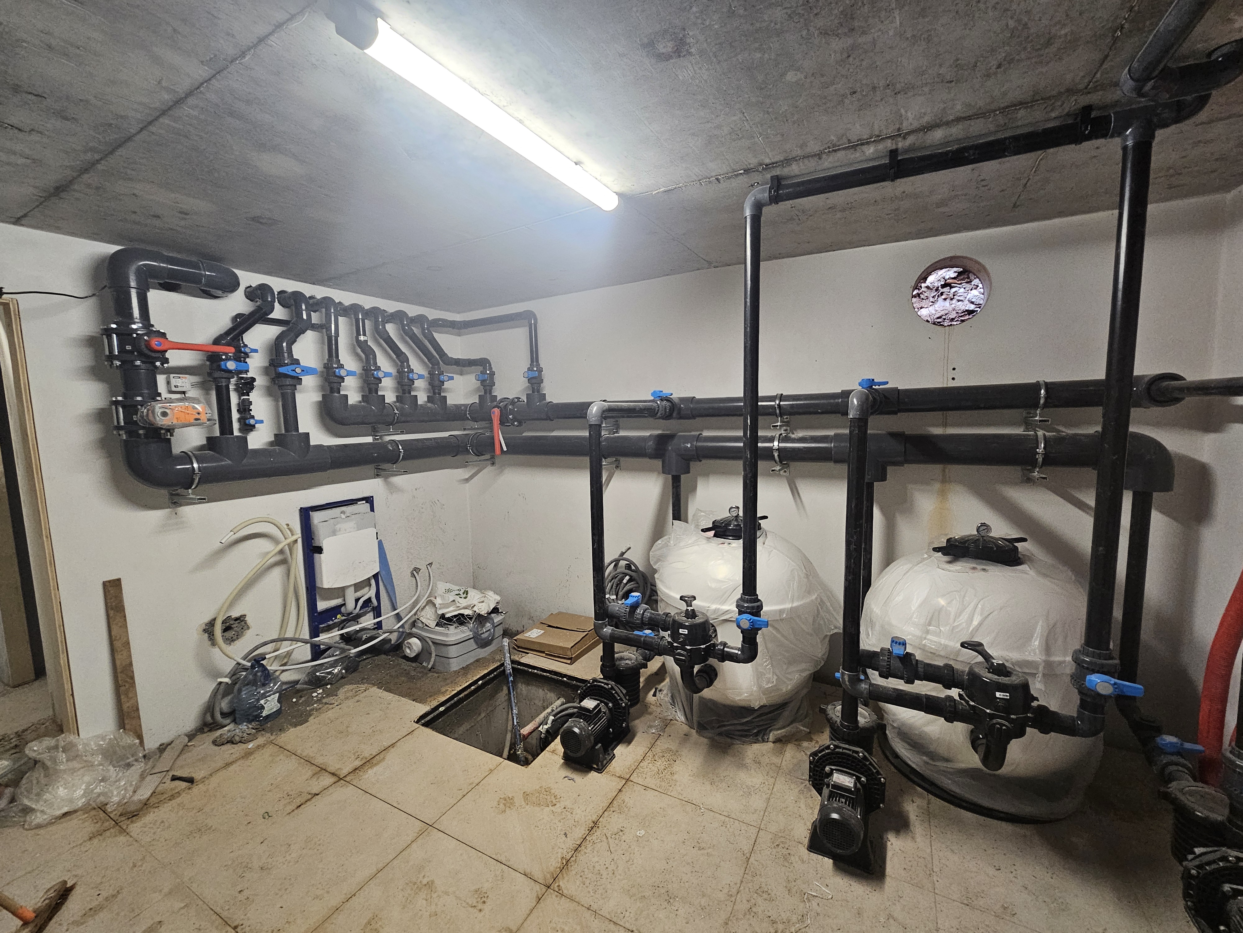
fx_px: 467
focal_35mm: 13
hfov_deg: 106.2
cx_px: 622
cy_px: 466
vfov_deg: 89.9
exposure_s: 1/50
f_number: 2.2
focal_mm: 2.2
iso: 320
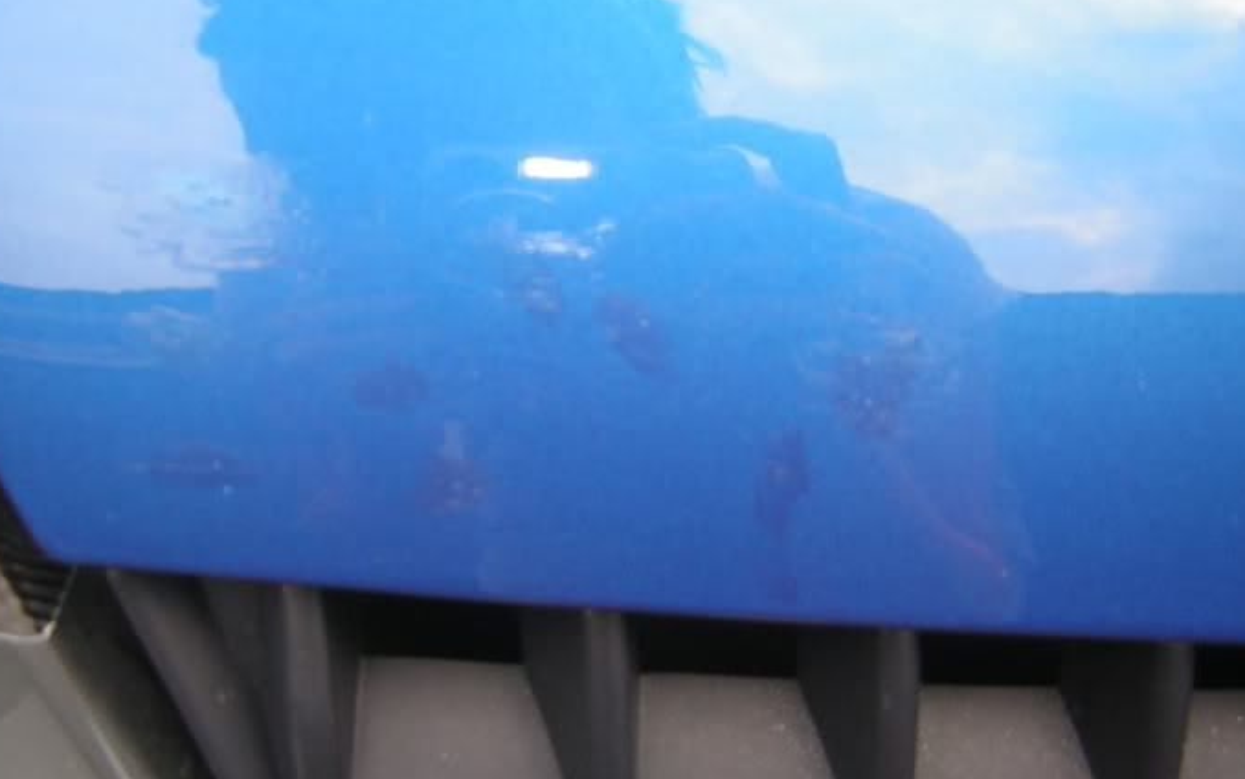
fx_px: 1527
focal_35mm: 45
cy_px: 452
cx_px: 591
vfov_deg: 28.6
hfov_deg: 44.3
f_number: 2.6
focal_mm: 4.7
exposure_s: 1/265
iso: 50
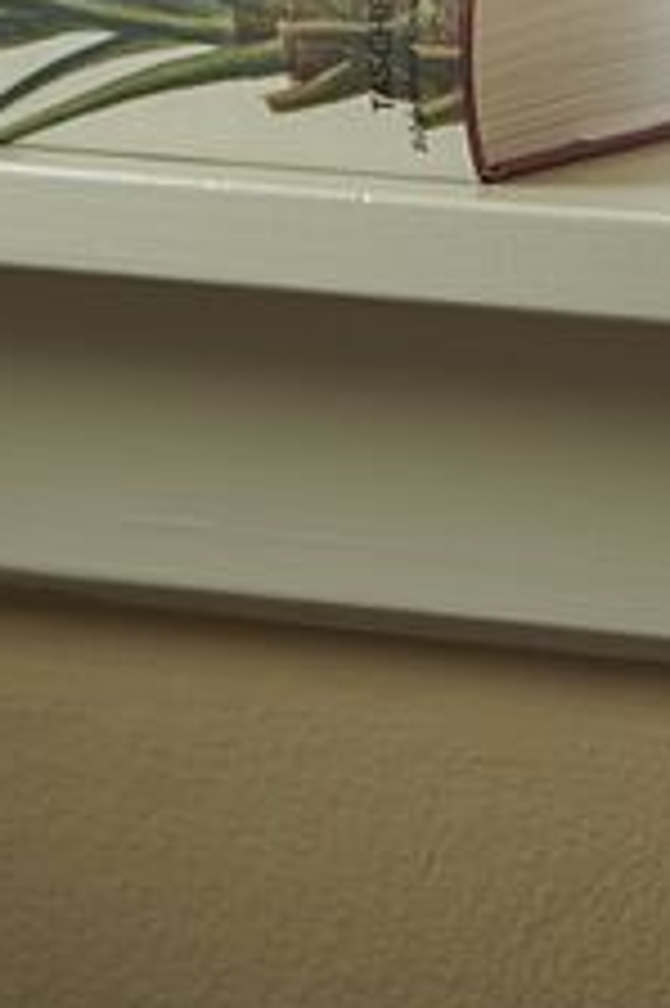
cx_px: 917
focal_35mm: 407
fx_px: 11379
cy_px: -799
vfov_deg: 5.0
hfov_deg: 3.4
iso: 500
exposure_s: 1/40
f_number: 4
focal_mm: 105
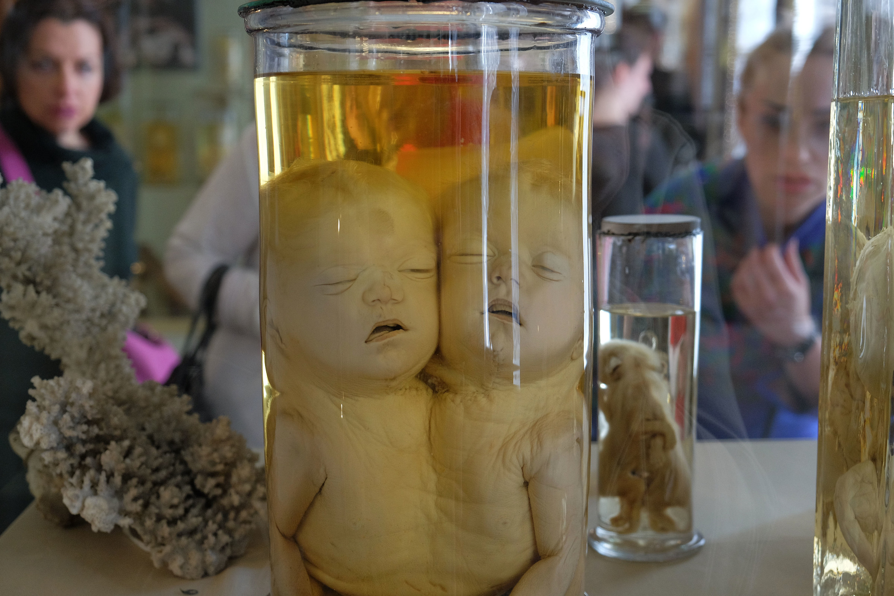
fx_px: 1217
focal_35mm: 49
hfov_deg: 40.3
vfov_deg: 27.5
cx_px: 447
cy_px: 298
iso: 1250
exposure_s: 1/60
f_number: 4
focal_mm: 32.9
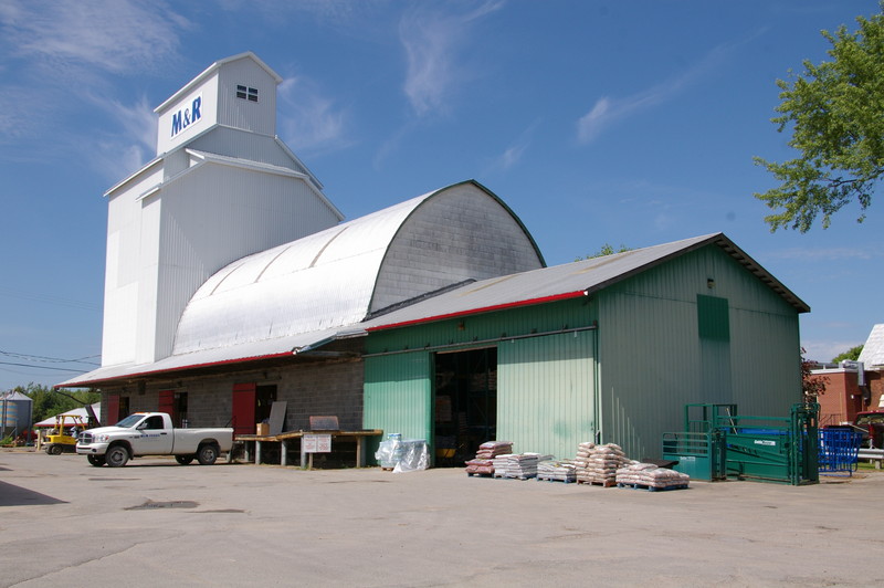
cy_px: 294
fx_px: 883
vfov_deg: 36.8
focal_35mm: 36
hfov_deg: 53.2
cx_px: 442
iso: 200
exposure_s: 1/500
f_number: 11
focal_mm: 24
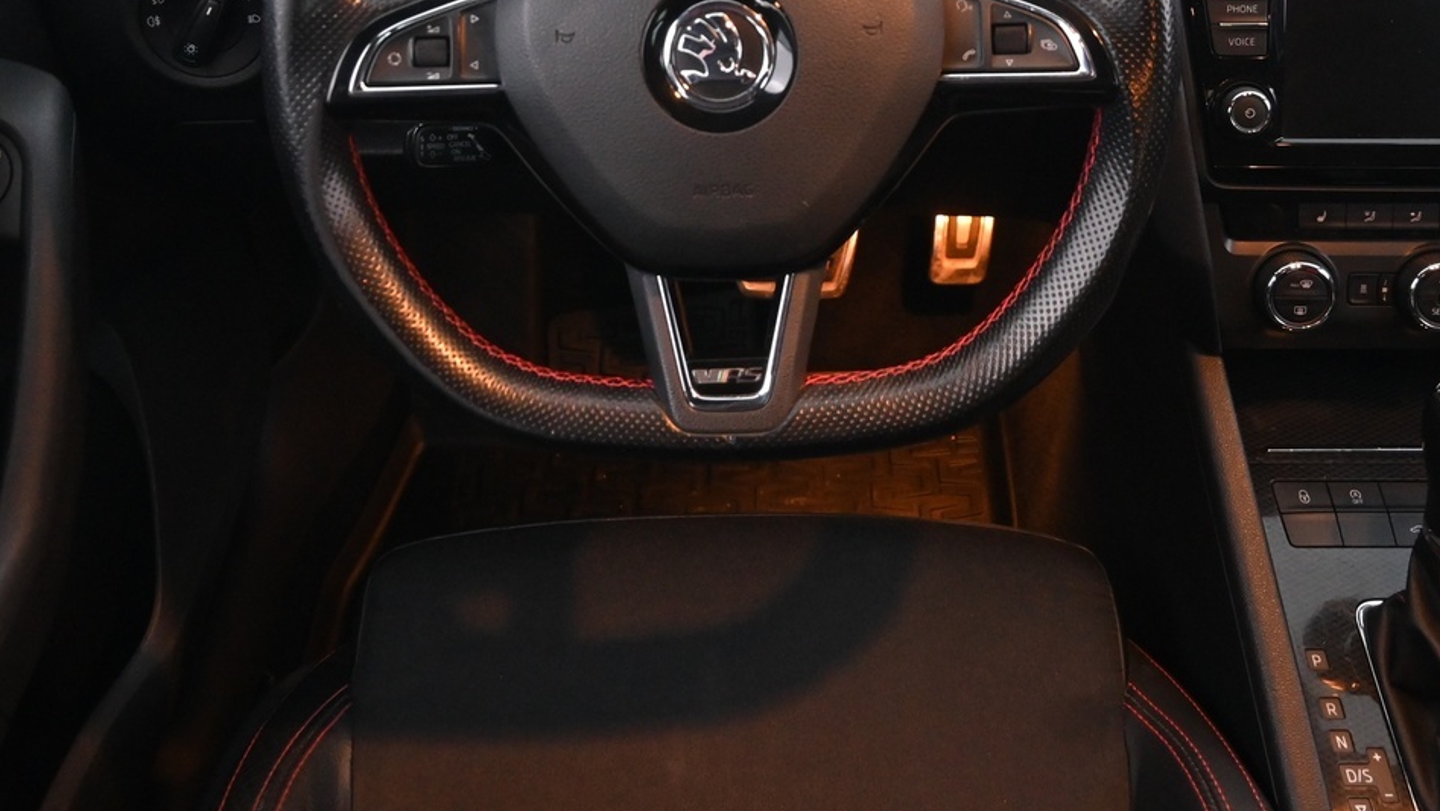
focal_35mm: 43
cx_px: 716
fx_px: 1642
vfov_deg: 26.4
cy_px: 24
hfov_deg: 47.4
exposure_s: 1/25
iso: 2500
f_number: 3.5
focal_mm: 16
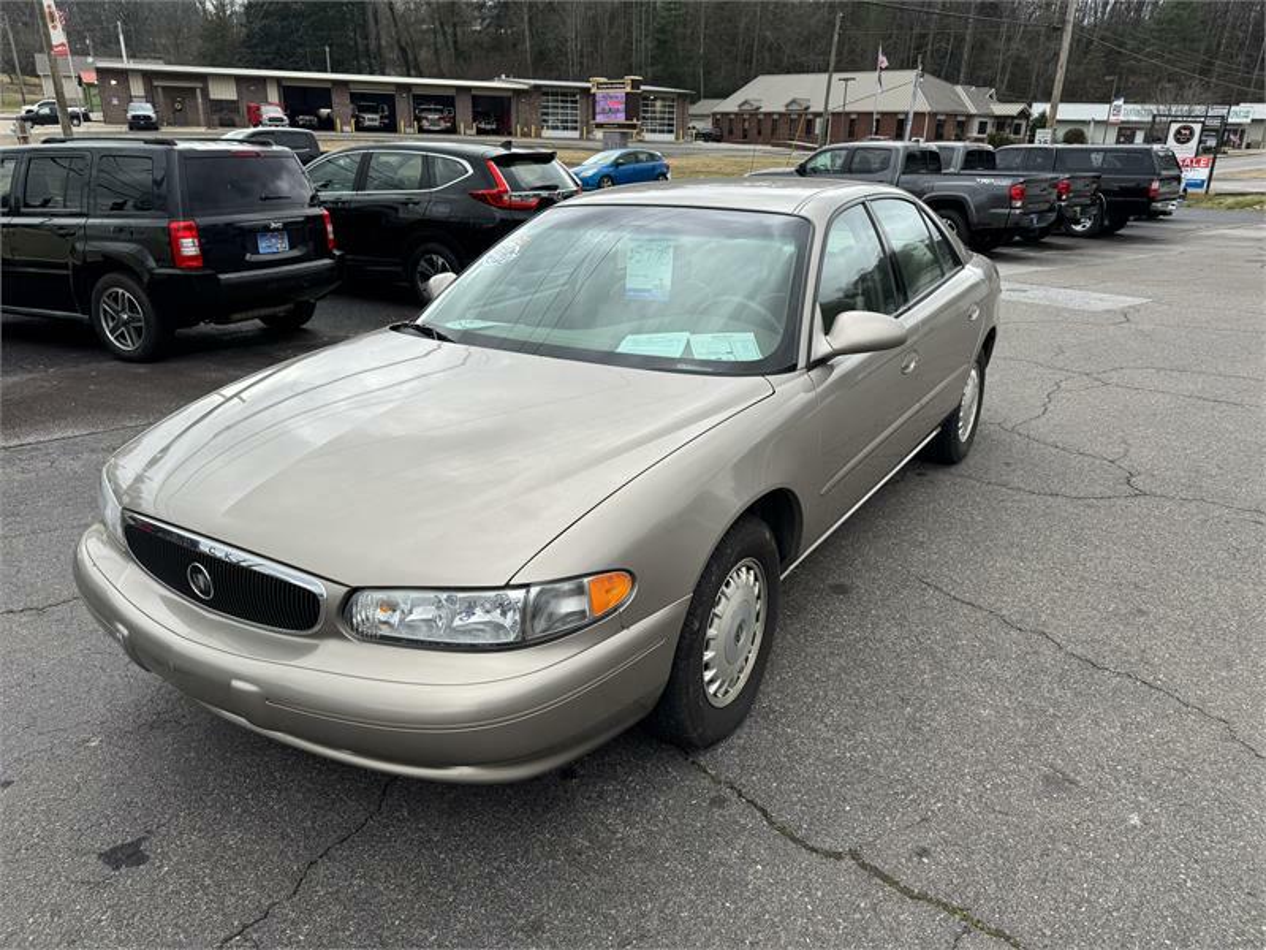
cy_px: 475
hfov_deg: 71.6
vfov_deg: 56.8
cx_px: 633
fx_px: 878
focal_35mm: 24
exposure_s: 1/1131
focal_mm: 6.76
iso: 80
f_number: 1.78
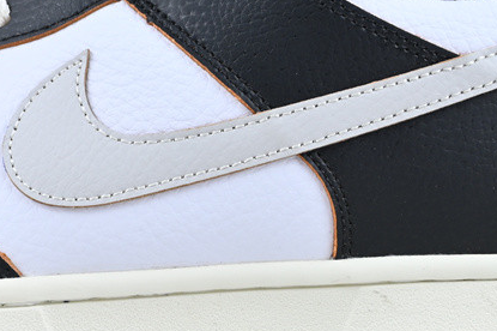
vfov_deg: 10.0
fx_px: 1886
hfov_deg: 14.9
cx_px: 71
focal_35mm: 137
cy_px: 127
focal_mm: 31.5
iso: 100
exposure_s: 1/40
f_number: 5
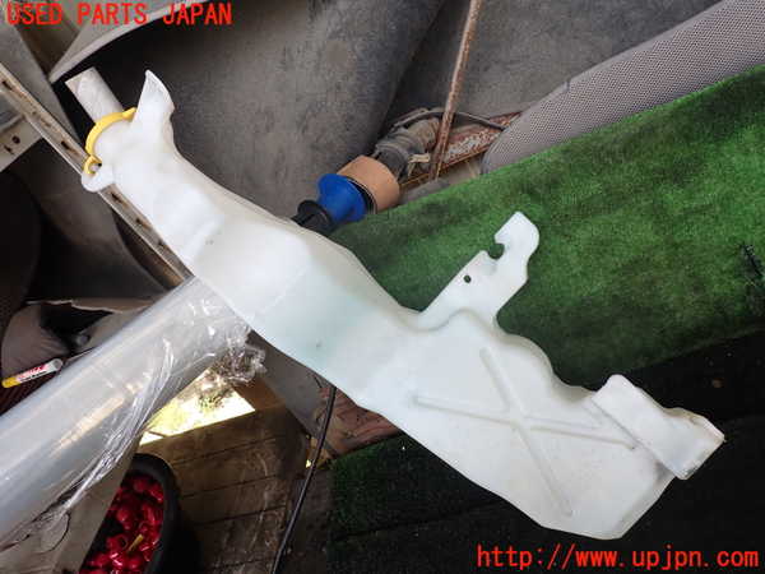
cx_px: 382
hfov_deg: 69.4
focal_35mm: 25
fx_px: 552
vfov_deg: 54.9
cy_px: 287
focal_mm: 4.5
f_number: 2.8
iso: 100
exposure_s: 1/60
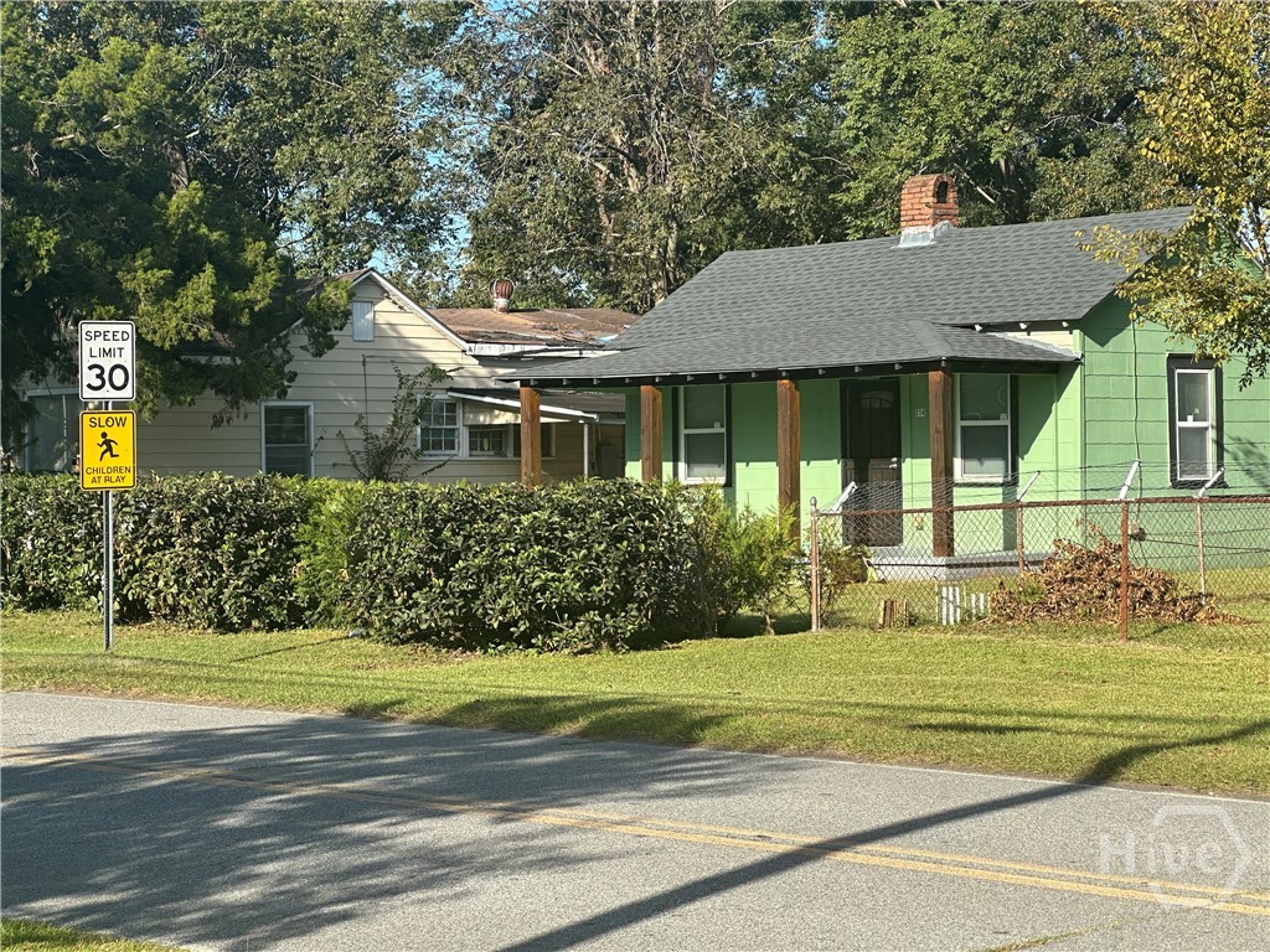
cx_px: 635
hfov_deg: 25.3
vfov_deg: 19.1
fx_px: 2825
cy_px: 476
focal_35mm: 77
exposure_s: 1/421
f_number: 2.8
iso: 32
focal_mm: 9
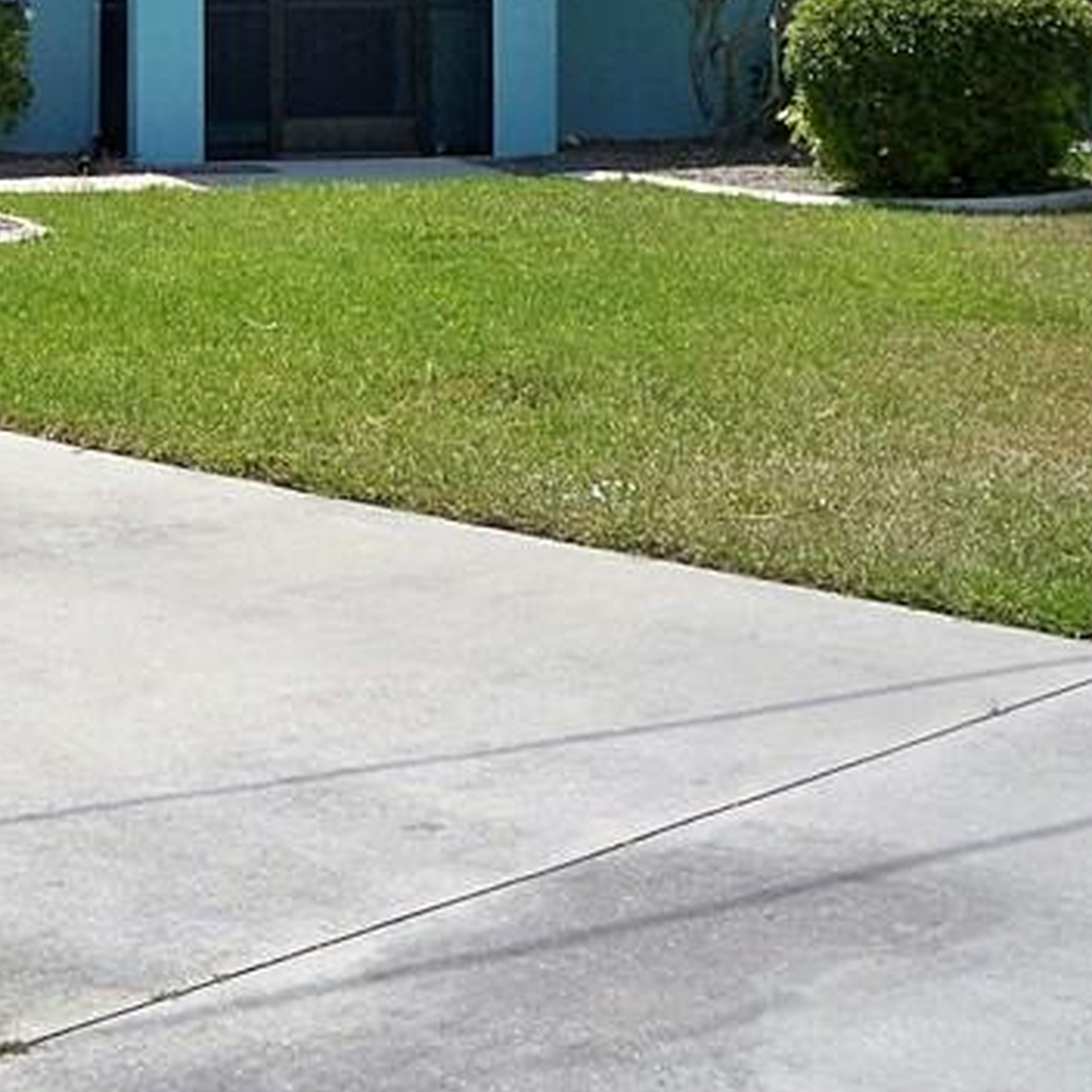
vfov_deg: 18.8
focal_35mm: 90
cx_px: -6
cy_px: 3
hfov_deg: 18.8
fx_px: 3212
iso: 64
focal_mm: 6.3
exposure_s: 1/640
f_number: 4.7
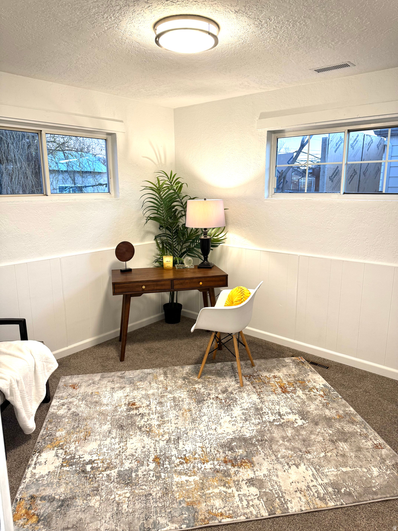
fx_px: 368
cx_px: 199
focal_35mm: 24
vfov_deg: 71.6
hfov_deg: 56.8
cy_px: 266
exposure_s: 1/60
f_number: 1.78
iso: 100
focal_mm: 6.76
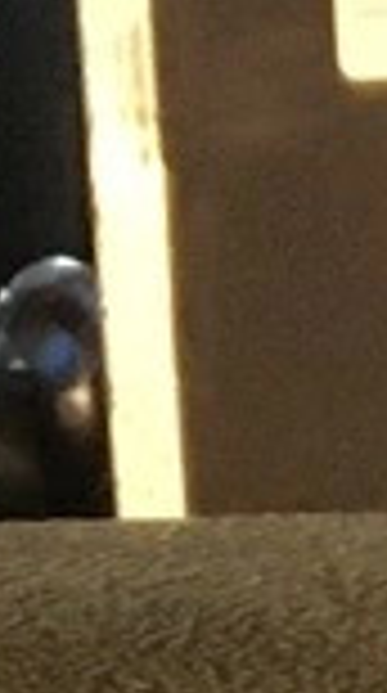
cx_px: 801
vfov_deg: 6.6
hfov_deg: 4.0
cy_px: 2066
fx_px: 5430
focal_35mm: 296
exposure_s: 1/17
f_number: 2.2
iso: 250
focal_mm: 4.15
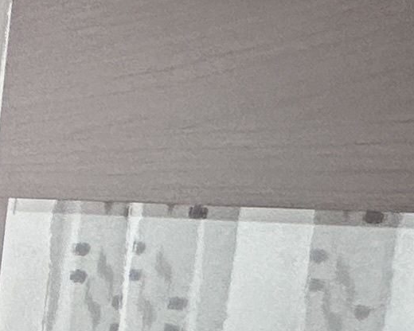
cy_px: 292
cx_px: -1174
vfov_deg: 14.4
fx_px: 1299
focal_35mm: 106
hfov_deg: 8.6
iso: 80
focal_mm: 2.22
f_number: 2.2
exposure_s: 1/99
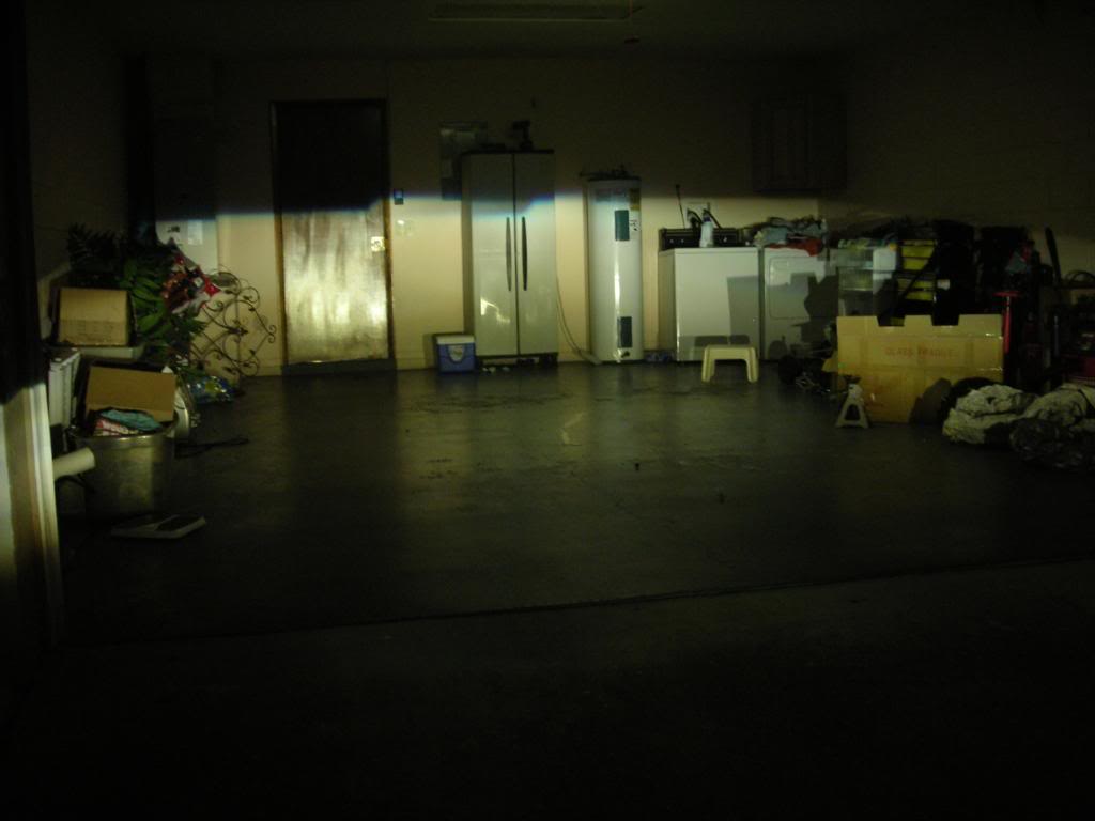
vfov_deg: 37.7
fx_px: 1202
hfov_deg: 49.0
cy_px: 410
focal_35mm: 38
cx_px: 548
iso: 178
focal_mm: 6.3
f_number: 3.2
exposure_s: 1/30
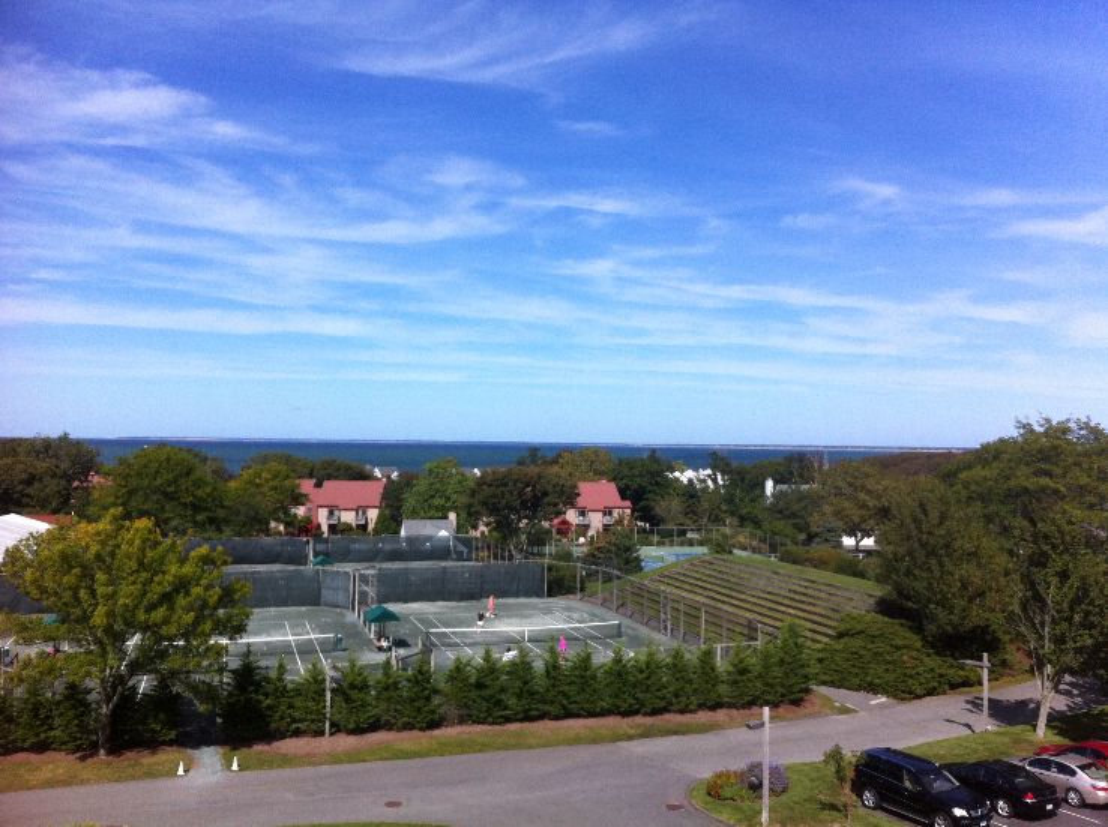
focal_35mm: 35
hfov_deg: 52.7
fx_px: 1118
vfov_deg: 40.6
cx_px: 554
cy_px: 414
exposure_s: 1/2011
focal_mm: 3.85
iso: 80
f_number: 2.8
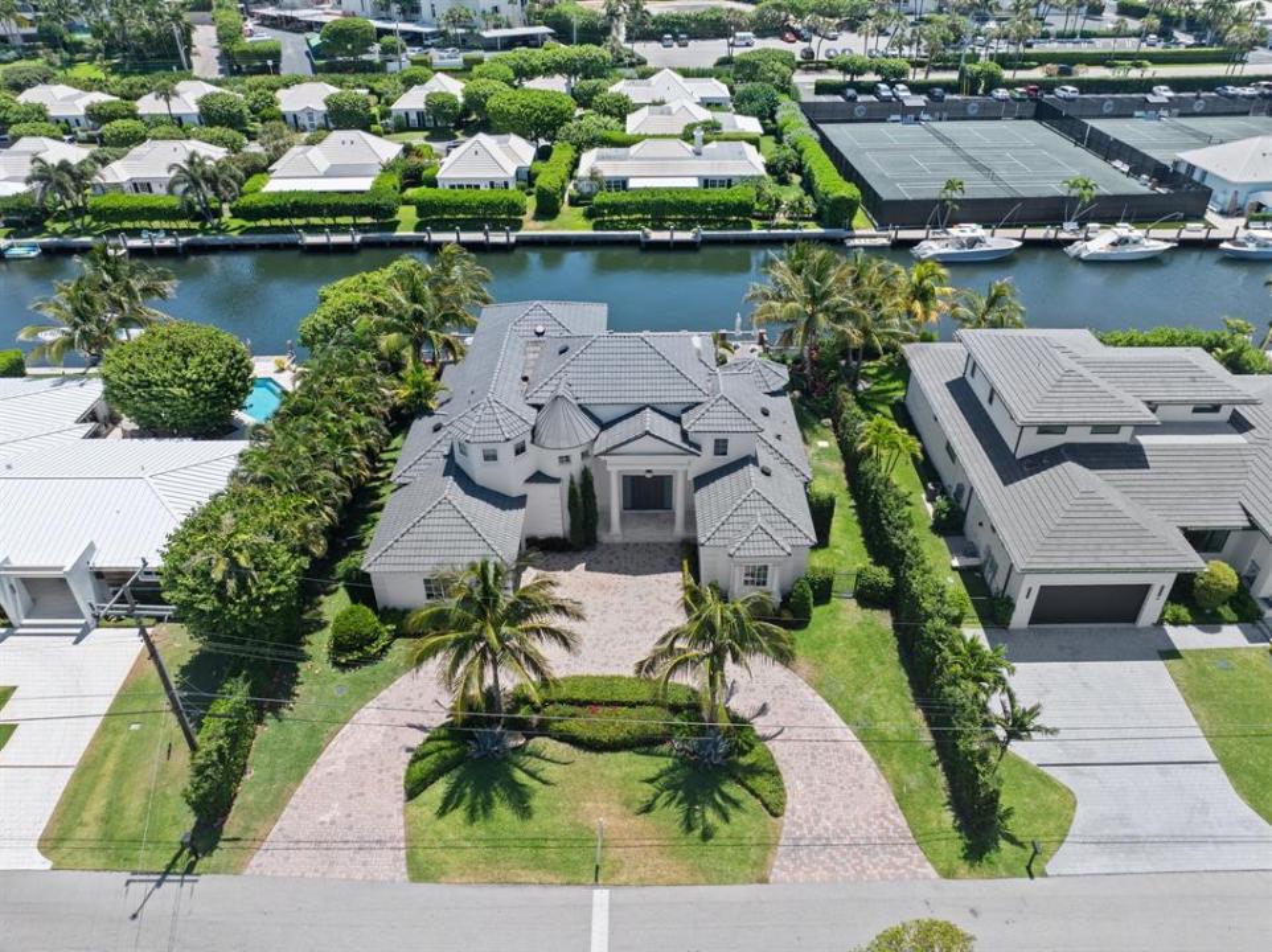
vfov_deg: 56.8
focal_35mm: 24
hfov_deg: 71.6
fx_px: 881
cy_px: 476
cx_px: 636
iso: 170
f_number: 2.8
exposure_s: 1/1250
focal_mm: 12.29
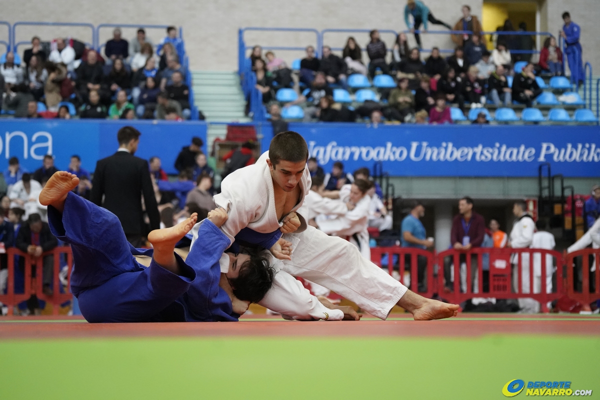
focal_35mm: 103
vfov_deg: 13.3
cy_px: 200
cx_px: 300
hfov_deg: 19.8
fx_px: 1717
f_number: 4
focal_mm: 103
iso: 8000
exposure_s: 1/800
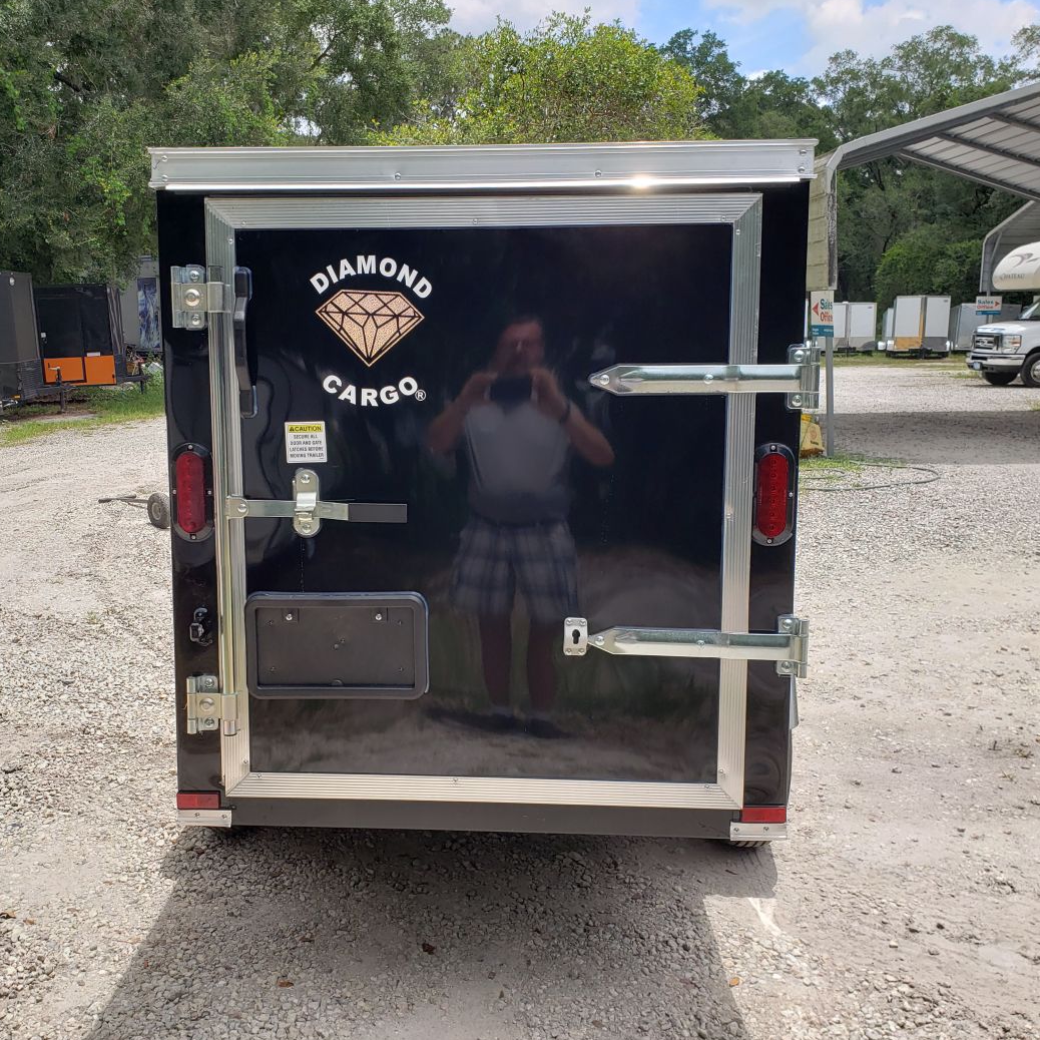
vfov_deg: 52.5
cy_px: 520
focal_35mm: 31
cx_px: 461
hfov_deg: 52.4
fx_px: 1054
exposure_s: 1/1148
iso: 50
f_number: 2.4
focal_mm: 4.3
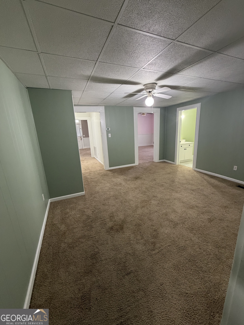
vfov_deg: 102.1
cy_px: 162
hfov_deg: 85.7
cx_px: 122
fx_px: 132
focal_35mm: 14
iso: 400
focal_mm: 2.22
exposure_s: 1/60
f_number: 2.2
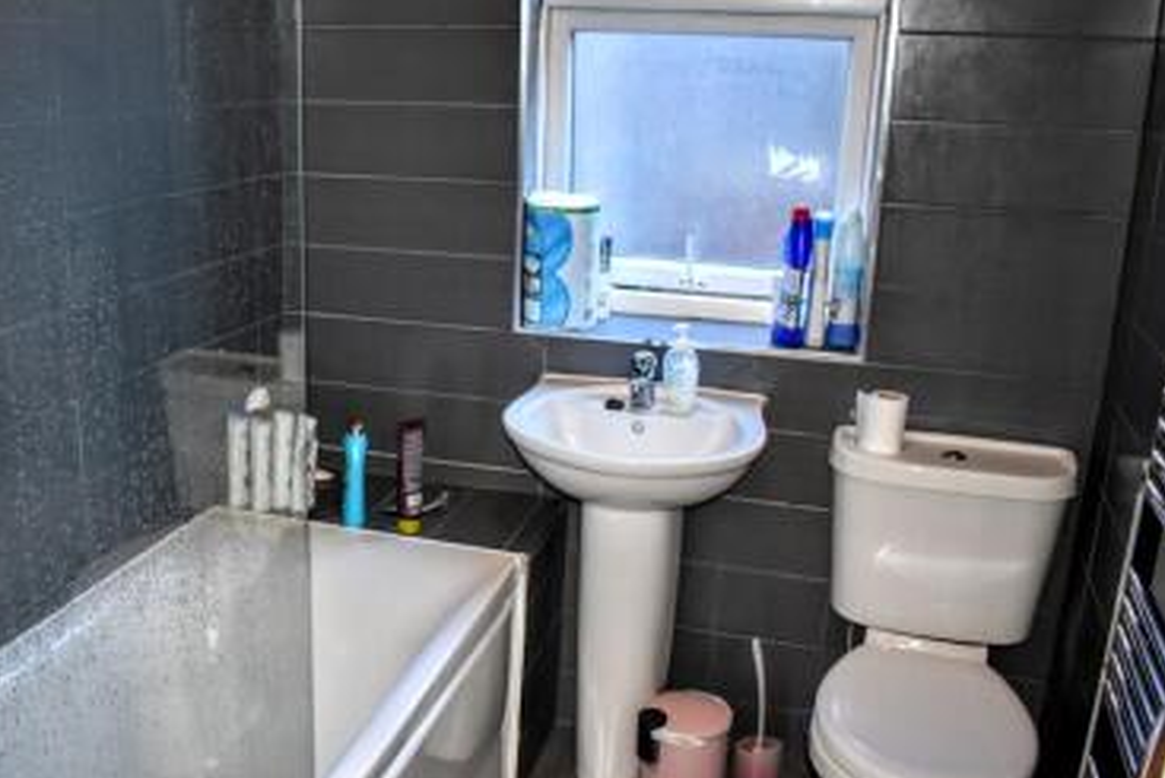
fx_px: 1133
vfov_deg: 37.9
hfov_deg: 53.6
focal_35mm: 35
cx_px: 416
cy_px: 395
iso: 800
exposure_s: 1/60
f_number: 3.5
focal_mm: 18
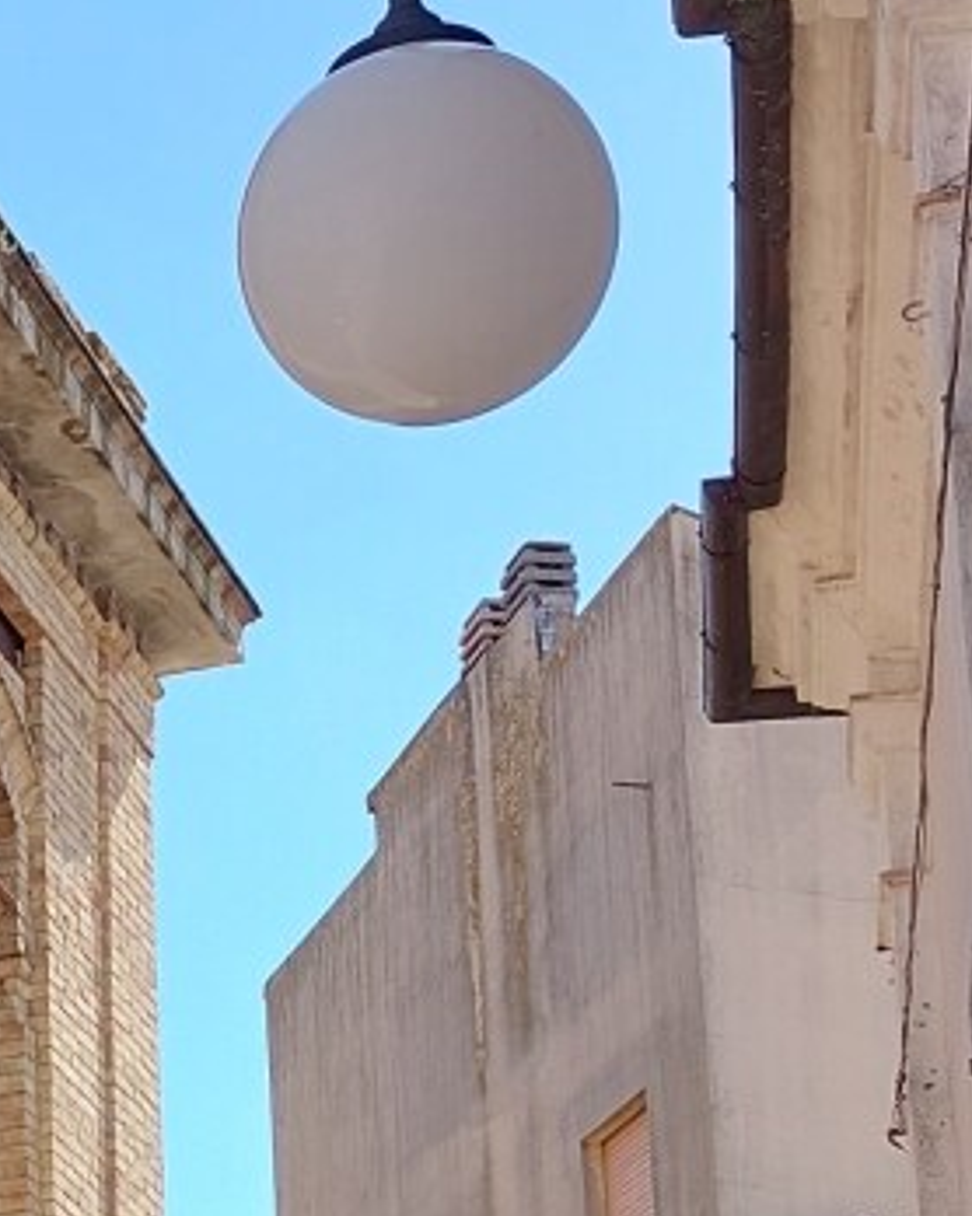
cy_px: 1443
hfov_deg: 14.2
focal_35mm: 101
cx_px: -526
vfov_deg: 18.1
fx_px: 3635
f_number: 1.8
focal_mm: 5.23
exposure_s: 1/625
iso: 25
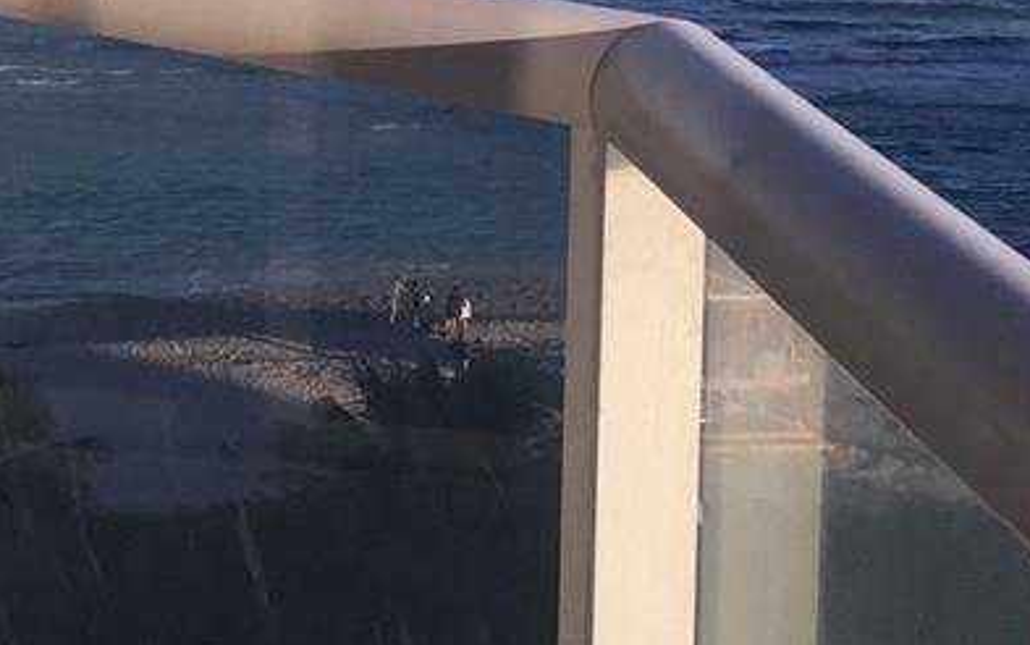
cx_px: -385
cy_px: -330
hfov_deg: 15.7
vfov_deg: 10.1
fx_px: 3510
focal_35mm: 125
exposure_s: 1/2083
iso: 32
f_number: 2.2
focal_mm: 4.15
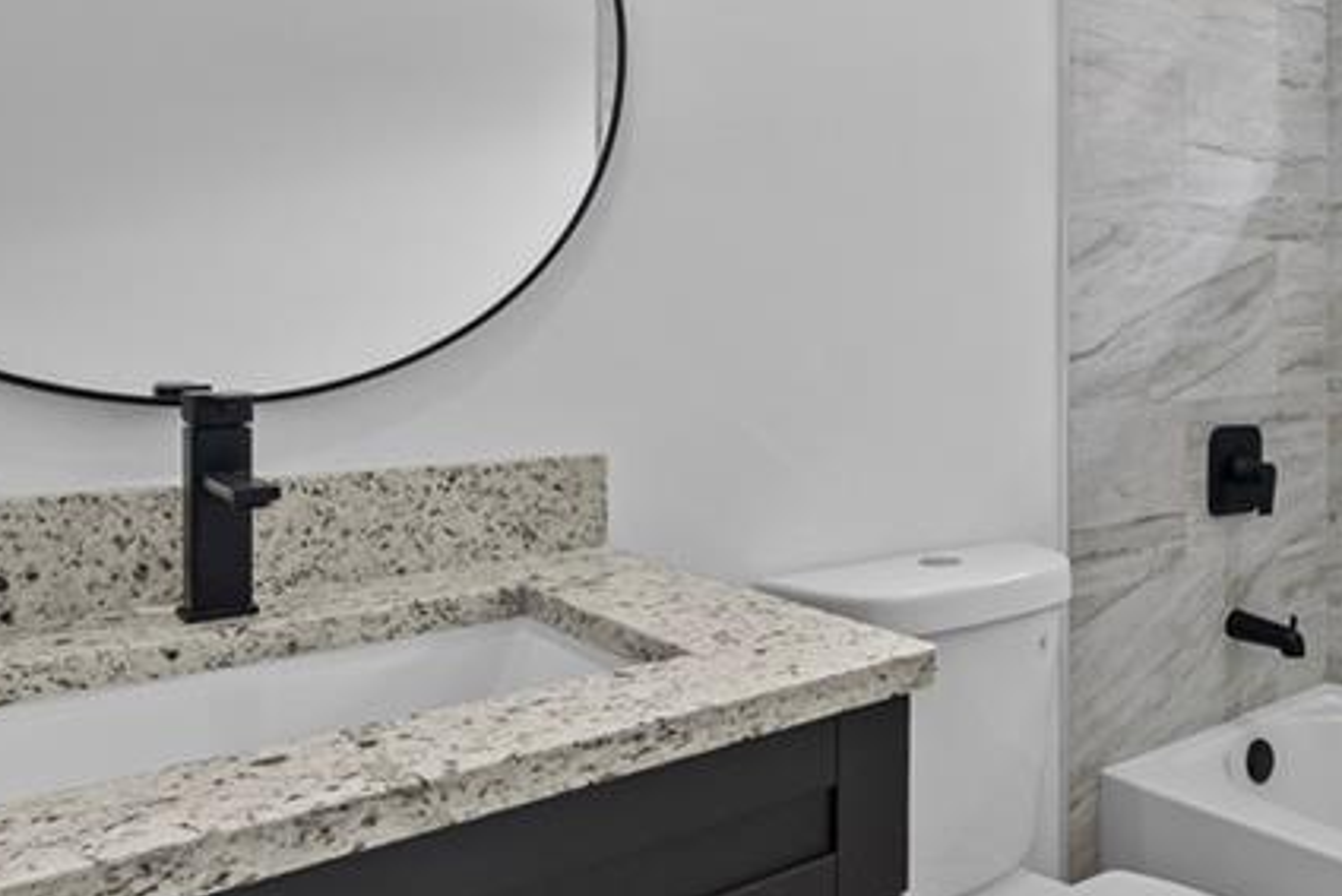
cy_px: 337
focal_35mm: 29
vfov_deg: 44.6
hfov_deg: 59.9
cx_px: 1019
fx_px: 1081
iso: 200
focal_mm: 12
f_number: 9
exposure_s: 1/2.5
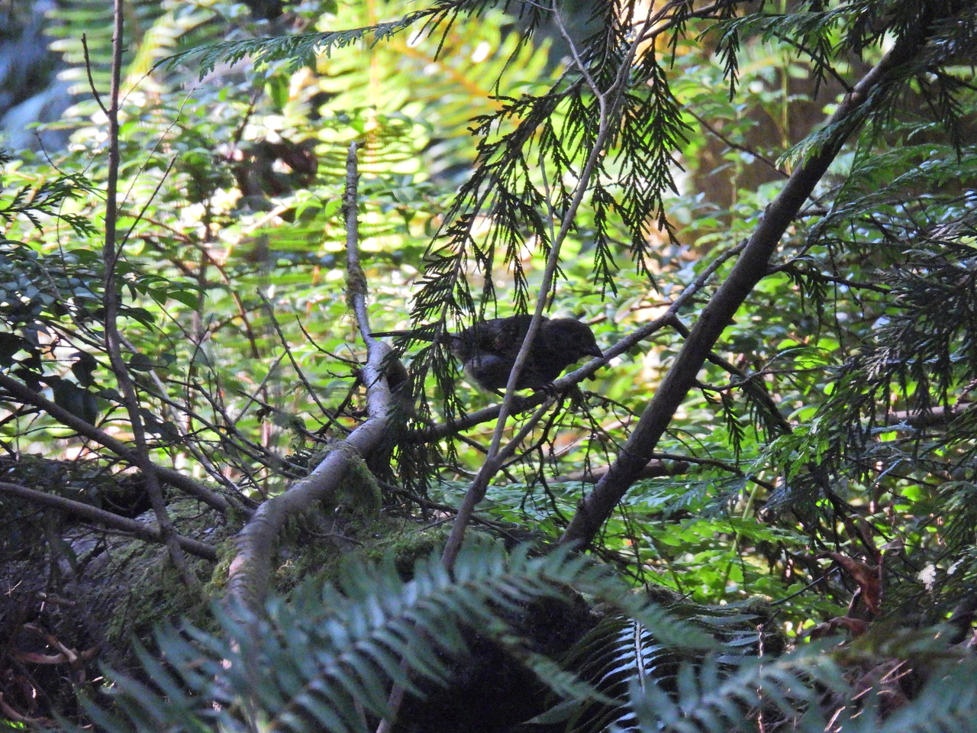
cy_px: 366
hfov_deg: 2.5
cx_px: 488
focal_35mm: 800
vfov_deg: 1.9
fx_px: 22579
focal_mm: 143
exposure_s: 1/125
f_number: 5.6
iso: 1600
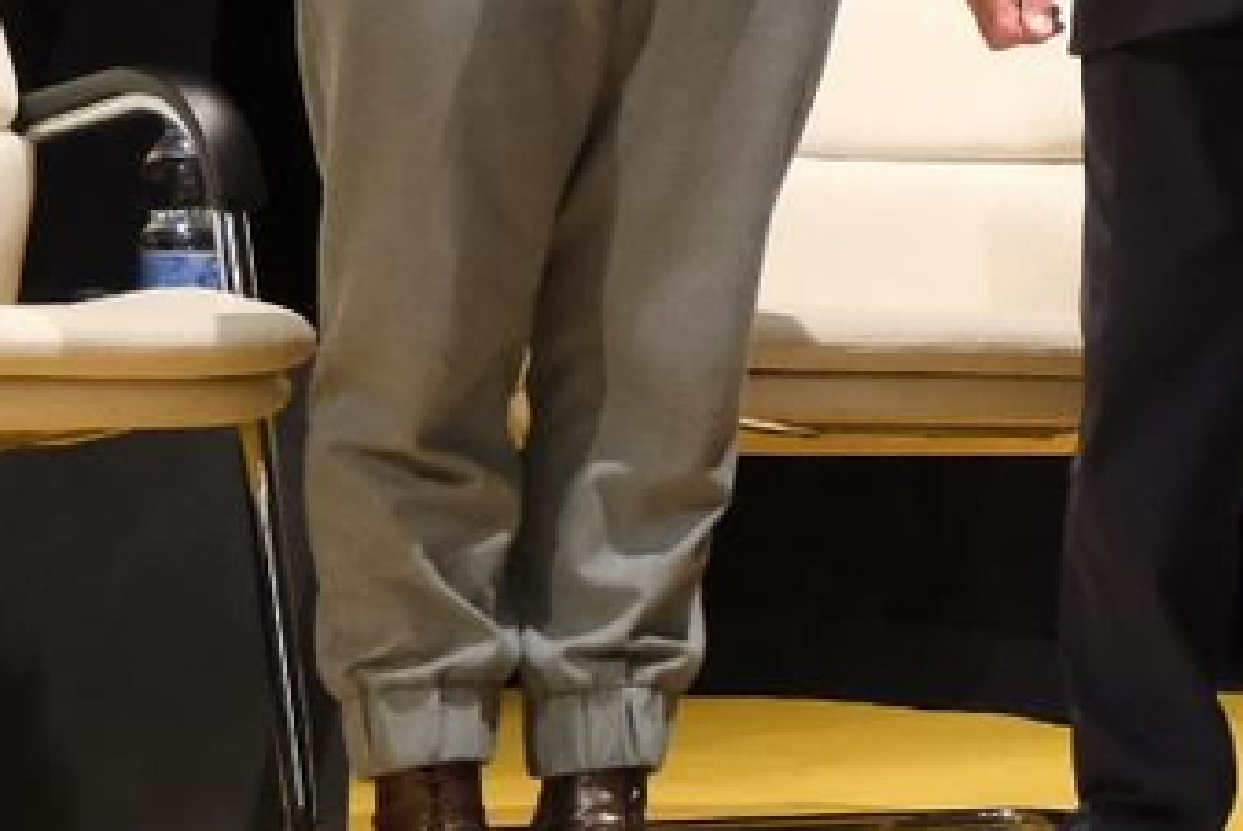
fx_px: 5391
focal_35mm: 156
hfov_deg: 11.4
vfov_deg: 8.7
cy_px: -175
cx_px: 2754
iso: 3200
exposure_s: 1/160
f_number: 4
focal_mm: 22.3
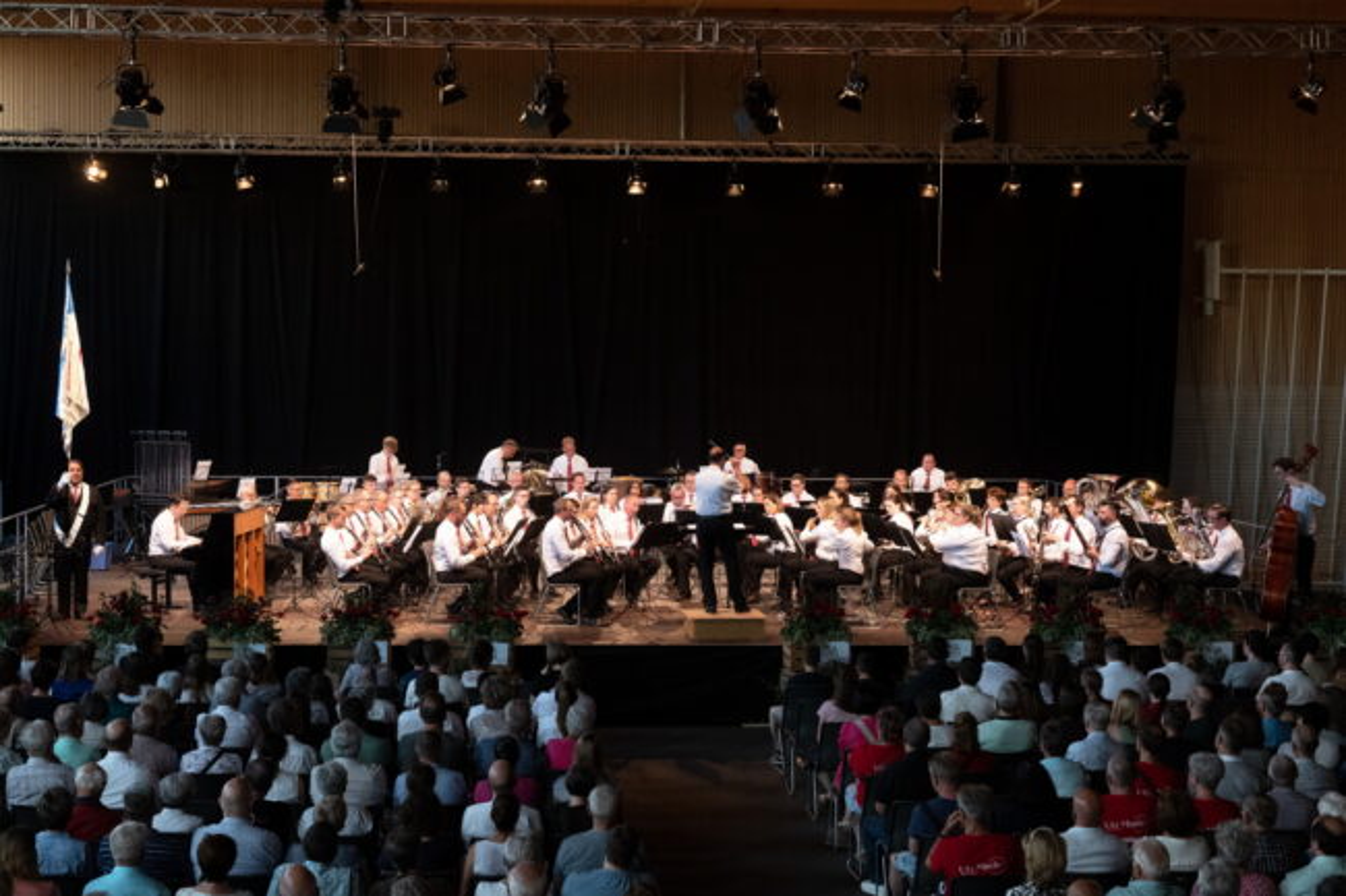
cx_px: 673
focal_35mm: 56
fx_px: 2093
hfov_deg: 35.6
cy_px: 448
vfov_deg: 24.2
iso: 4000
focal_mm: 56
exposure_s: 1/125
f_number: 8
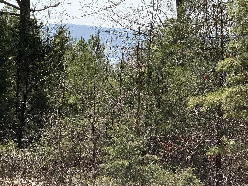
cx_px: 124
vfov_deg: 12.3
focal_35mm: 120
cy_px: 93
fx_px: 860
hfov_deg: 16.4
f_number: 2.8
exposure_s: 1/1080
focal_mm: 15.66
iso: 64
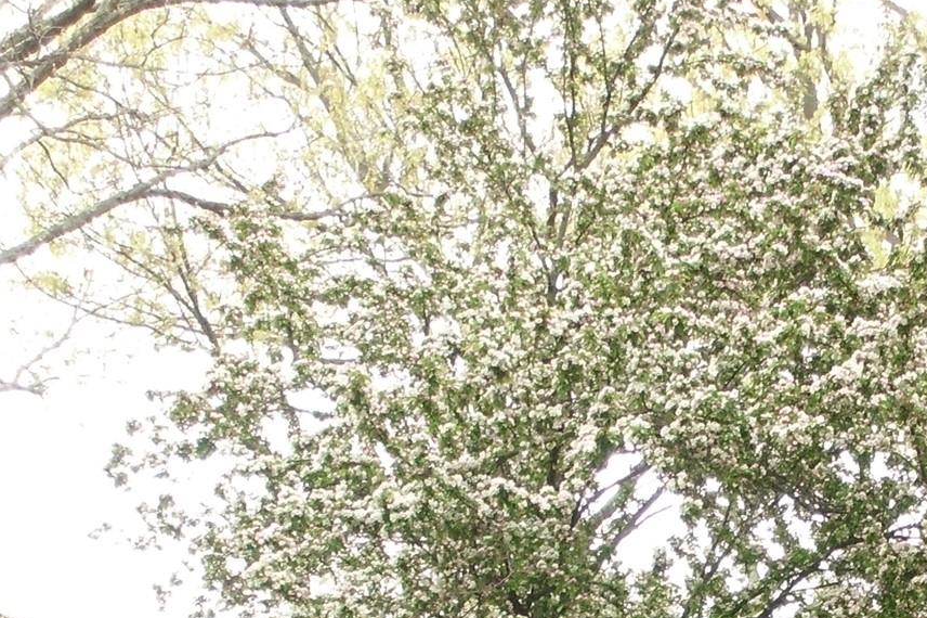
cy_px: 703
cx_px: 883
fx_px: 3011
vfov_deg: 11.5
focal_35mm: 117
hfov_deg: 17.2
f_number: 3.3
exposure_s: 1/100
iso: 200
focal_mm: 8.4
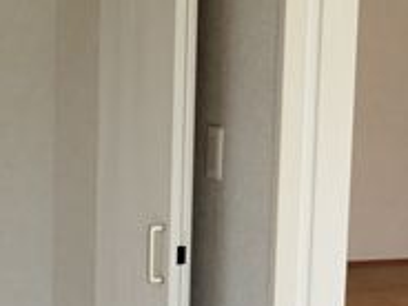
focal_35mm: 101
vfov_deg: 14.6
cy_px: 195
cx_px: -217
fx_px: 1190
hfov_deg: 17.4
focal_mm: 4.25
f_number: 1.8
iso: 82
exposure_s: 1/100
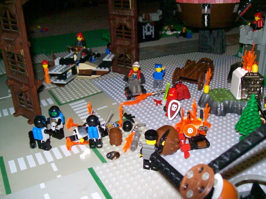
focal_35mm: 36
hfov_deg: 51.4
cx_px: 133
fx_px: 277
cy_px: 100
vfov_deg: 39.6
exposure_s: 1/128
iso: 200
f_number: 2.7
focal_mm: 6
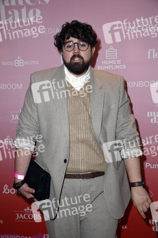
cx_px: 79
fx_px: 363
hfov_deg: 24.6
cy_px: 119
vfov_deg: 36.3
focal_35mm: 55
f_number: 5.6
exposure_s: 1/250
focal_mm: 55
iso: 800
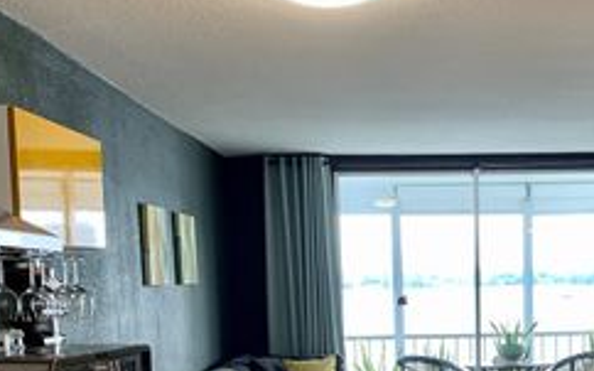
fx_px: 922
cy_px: 382
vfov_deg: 21.8
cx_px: 464
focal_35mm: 57
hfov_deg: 34.7
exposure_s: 1/120
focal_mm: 4.25
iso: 80
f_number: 1.8
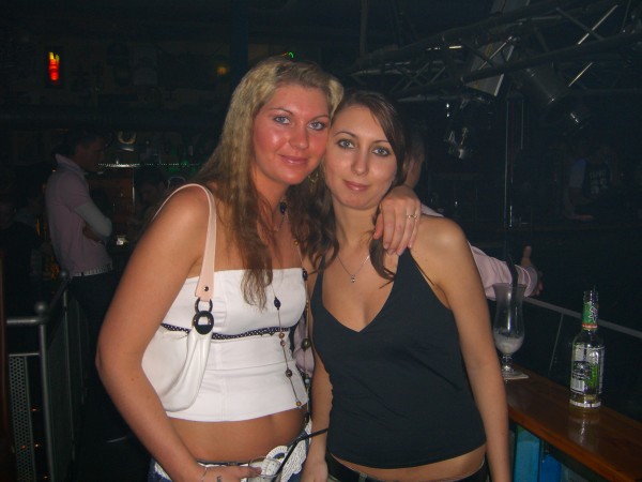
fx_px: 705
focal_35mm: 38
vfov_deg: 37.7
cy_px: 241
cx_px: 321
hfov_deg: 49.0
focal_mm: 7.9
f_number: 2.8
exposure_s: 1/60
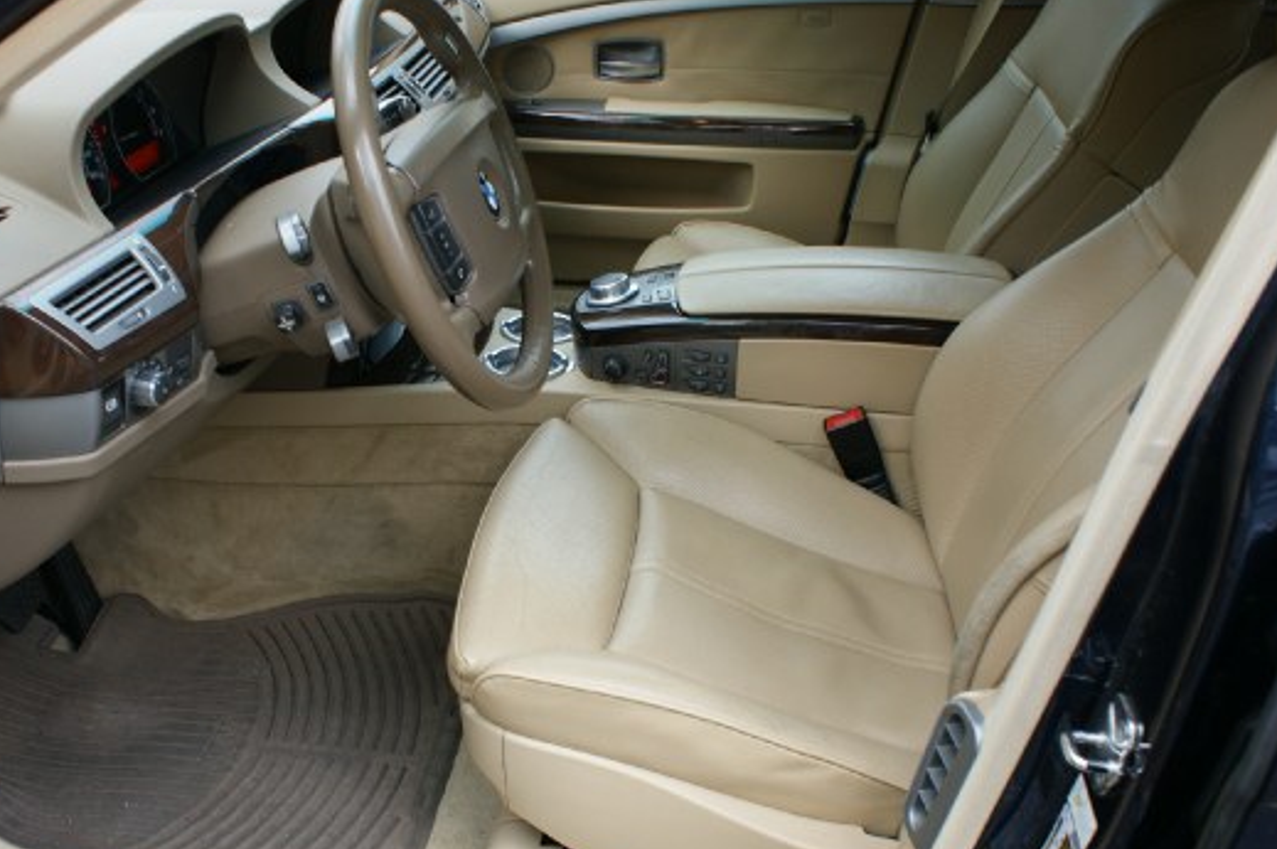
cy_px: 491
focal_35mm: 37
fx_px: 1311
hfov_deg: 51.6
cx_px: 512
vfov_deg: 35.8
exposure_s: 1/50
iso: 100
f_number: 5.6
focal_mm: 20
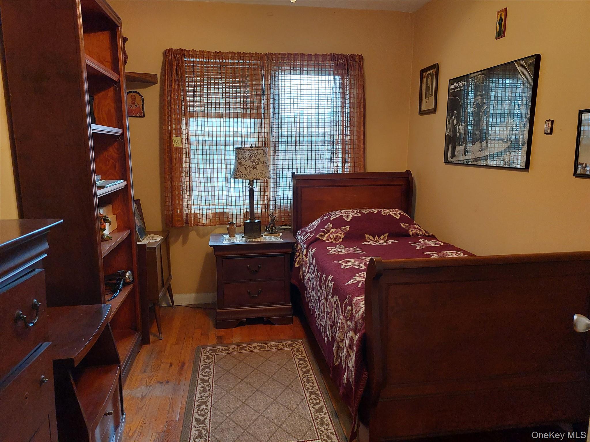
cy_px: 221
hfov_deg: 71.6
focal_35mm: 24
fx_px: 409
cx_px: 295
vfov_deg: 56.8
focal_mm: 5.23
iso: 250
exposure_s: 1/60
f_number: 1.8
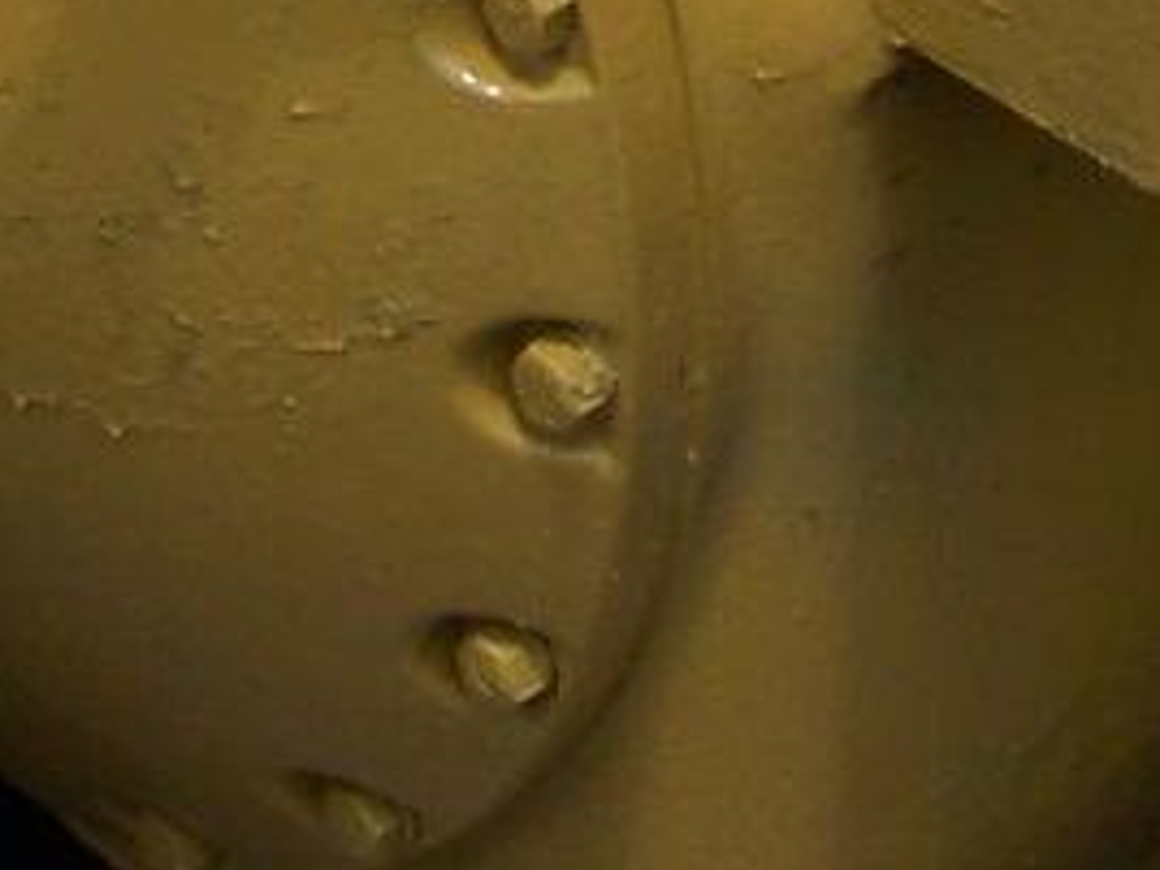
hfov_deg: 4.0
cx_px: 654
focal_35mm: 497
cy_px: -918
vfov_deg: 3.0
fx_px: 16655
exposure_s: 1/750
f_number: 9.5
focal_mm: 16.8
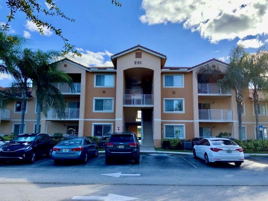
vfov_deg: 48.2
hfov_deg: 61.7
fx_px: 225
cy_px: 100
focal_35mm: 29
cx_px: 134
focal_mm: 3
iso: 16
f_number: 1.8
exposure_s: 1/978
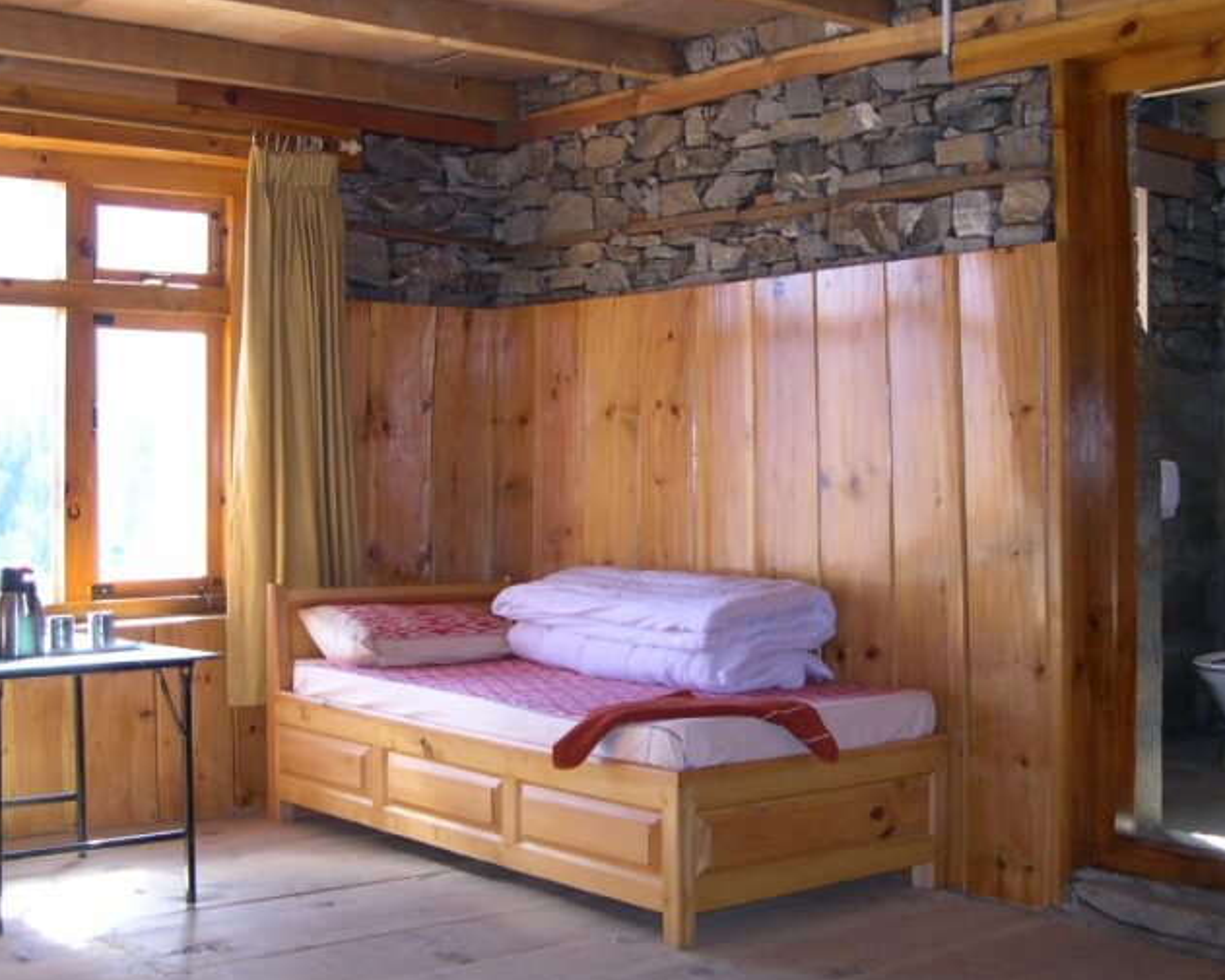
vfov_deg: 32.1
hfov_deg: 39.5
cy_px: 516
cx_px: 621
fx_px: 1704
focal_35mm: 47
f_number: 2.8
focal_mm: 8
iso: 141
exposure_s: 1/56
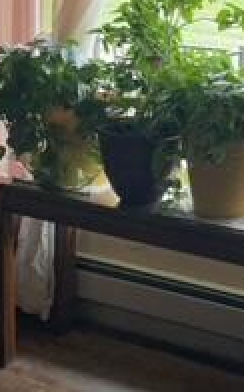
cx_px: 258
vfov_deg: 22.6
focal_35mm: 90
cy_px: 58
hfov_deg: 14.2
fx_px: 960
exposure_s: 1/120
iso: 125
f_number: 1.6
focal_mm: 4.2
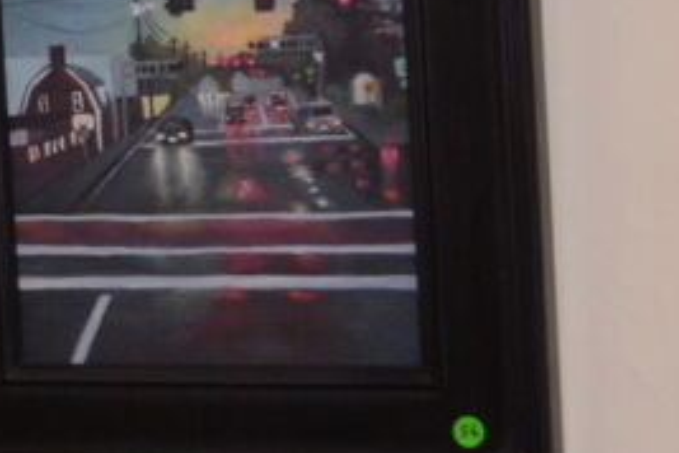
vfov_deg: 7.7
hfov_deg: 11.2
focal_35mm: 178
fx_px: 3357
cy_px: -11
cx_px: -238
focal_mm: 18
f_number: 3.5
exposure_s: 1/60
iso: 640
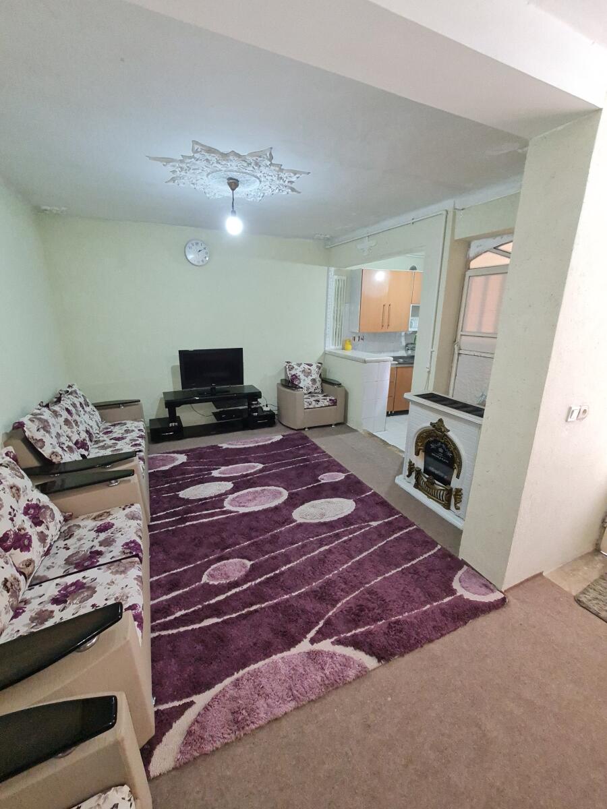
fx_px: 304
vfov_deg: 106.2
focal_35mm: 13
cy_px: 404
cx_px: 304
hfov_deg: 89.9
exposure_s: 1/33
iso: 400
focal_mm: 2.2
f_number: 2.2
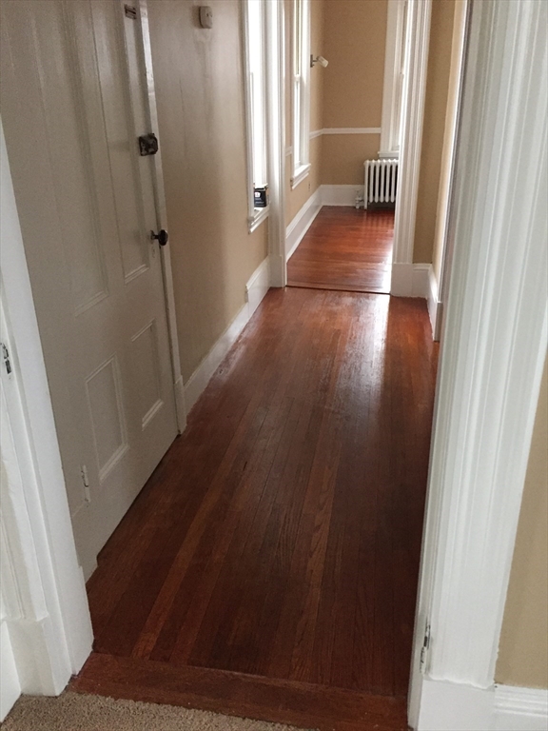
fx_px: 612
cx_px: 274
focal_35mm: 29
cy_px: 366
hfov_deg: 48.2
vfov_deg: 61.7
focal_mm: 4.15
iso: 250
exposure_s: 1/30
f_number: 2.2
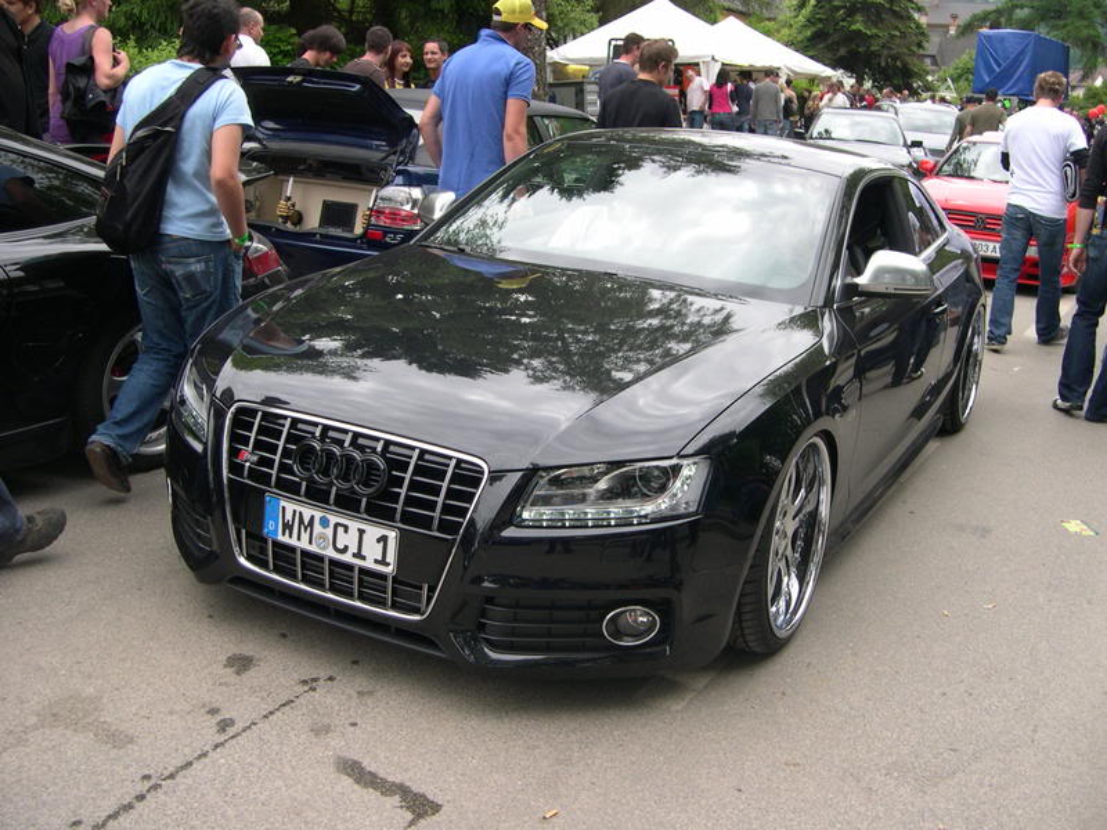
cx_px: 554
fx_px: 1215
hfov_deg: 49.0
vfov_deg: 37.7
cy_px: 415
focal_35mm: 38
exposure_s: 1/334
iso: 100
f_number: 2.8
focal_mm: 8
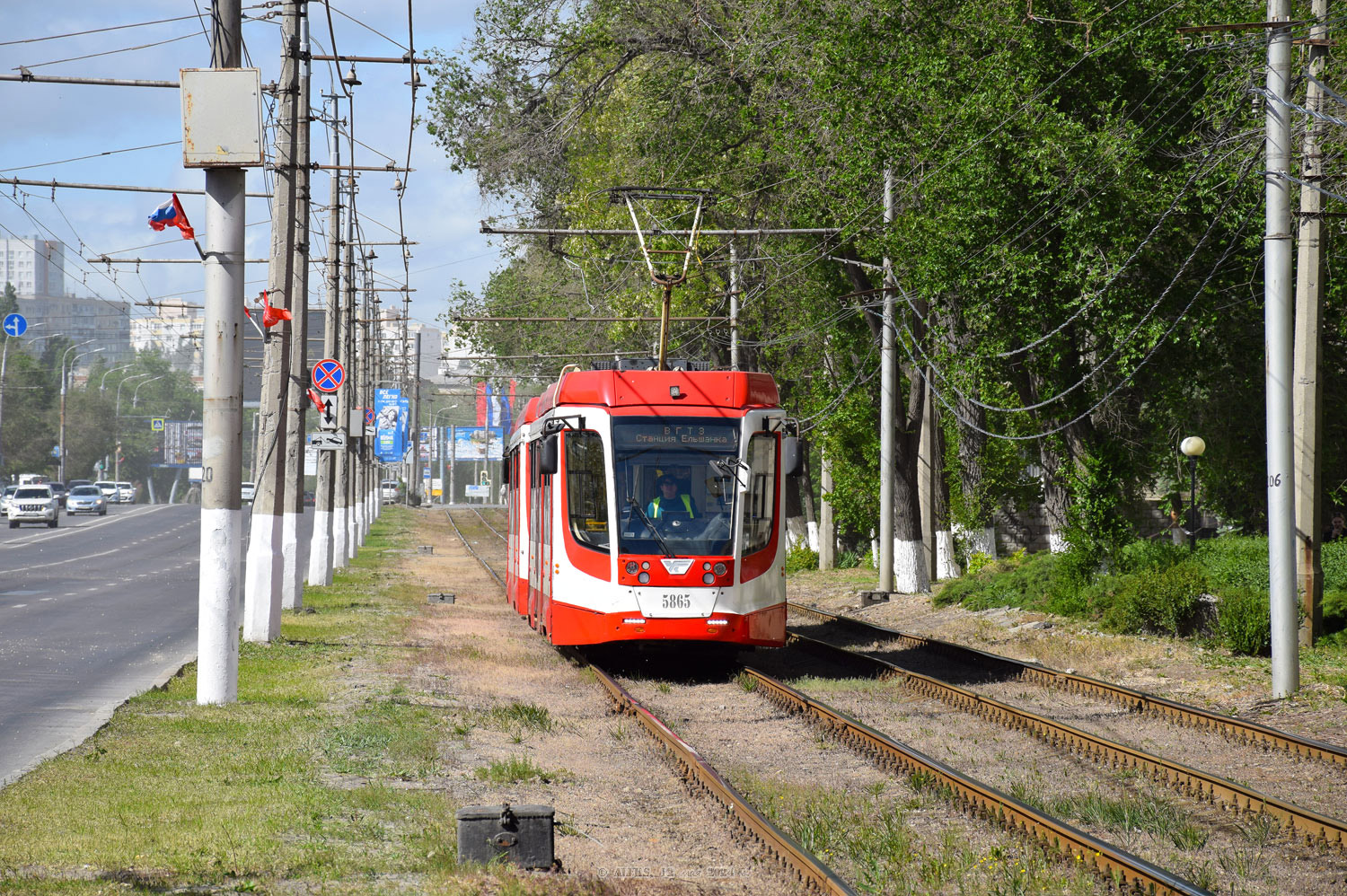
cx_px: 674
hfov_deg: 12.2
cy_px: 448
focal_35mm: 168
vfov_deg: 8.2
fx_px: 6282
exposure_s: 1/640
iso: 200
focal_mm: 112
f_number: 9
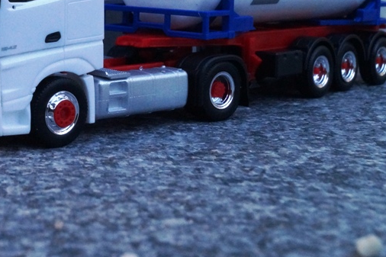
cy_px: -24
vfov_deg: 15.0
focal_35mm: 89
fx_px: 954
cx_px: -8
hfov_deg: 22.0
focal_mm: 26
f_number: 16
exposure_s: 1/60
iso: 1600
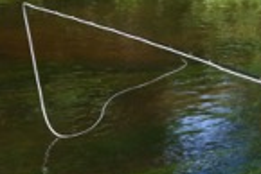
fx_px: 907
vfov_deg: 11.0
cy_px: 46
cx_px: 421
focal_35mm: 125
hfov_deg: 14.9
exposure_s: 1/262
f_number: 2.8
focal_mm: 3.85
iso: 80
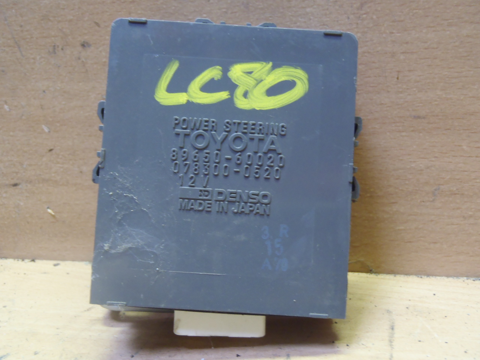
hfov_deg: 50.1
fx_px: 513
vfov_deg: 38.7
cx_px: 240
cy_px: 180
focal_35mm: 37
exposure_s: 1/4
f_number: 4.7
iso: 250
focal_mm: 6.64
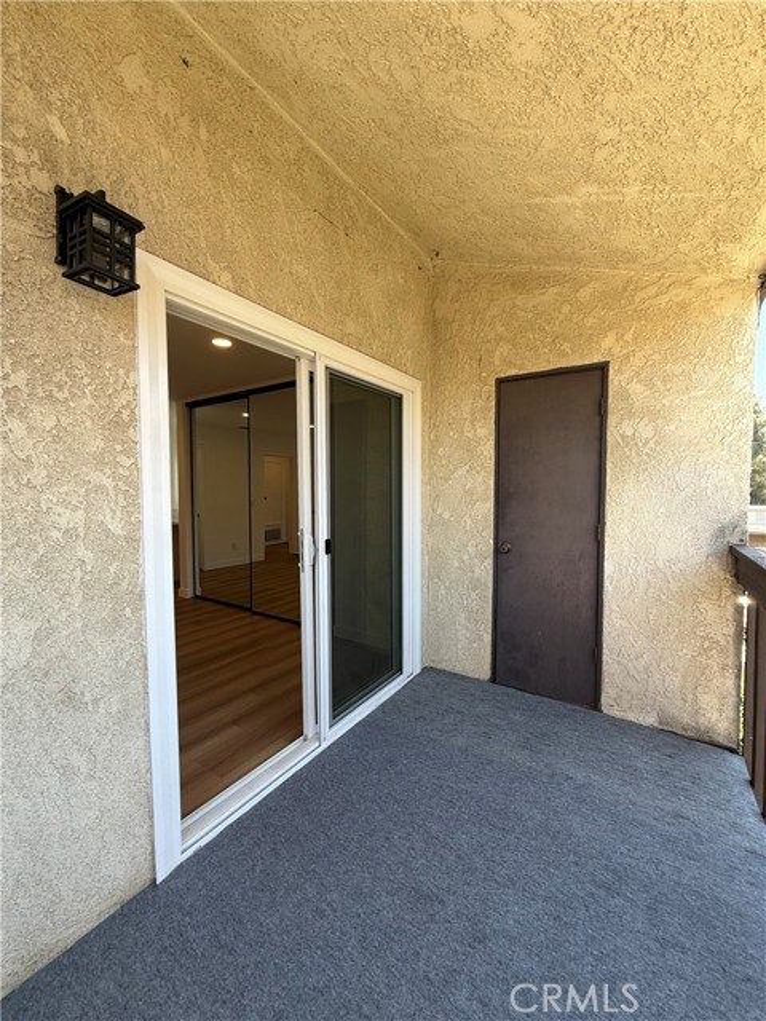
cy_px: 510
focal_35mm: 14
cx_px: 383
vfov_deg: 102.1
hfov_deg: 85.7
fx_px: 413
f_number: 2.2
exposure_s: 1/153
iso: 50
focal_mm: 2.22
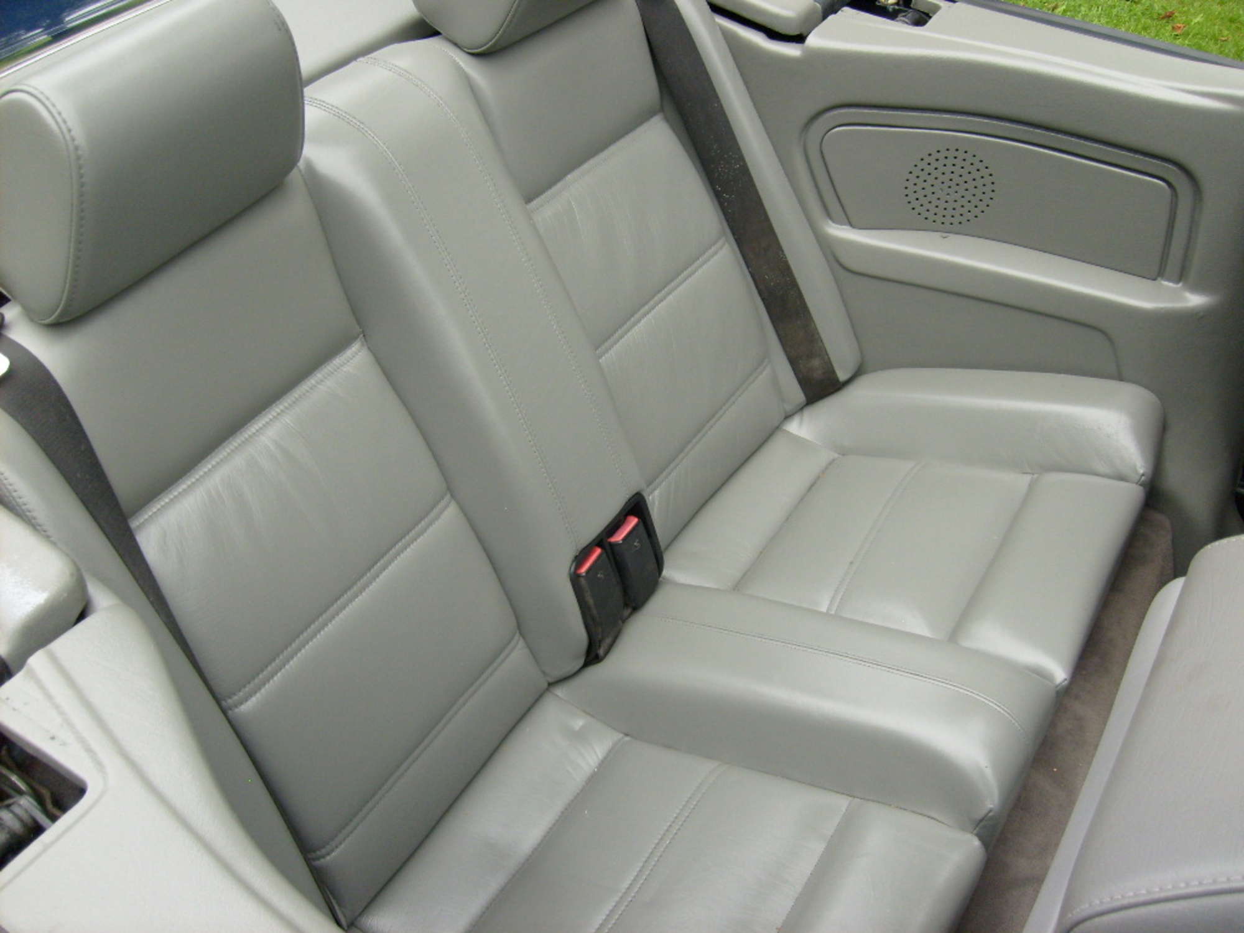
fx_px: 1258
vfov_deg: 40.7
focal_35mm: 35
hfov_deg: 52.6
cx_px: 622
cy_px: 466
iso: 80
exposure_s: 1/250
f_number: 2.8
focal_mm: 5.8
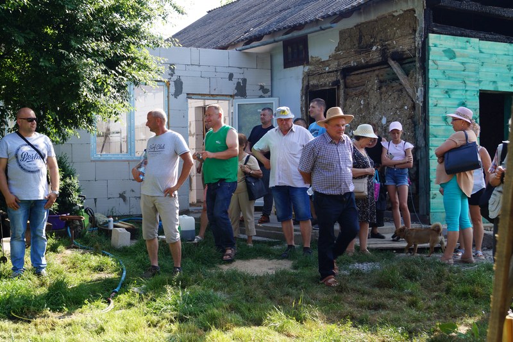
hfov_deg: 37.9
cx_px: 256
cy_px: 171
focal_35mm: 52
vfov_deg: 25.7
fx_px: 748
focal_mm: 35
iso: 100
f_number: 7.1
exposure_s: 1/100
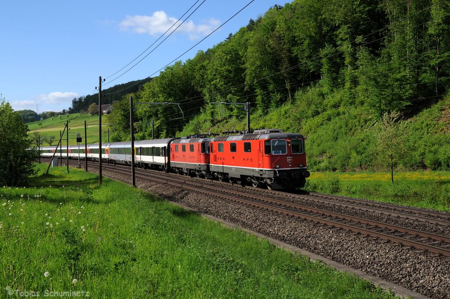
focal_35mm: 45
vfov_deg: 29.8
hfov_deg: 43.7
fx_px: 562
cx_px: 225
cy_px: 150
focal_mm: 30
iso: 250
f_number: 9
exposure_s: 1/640
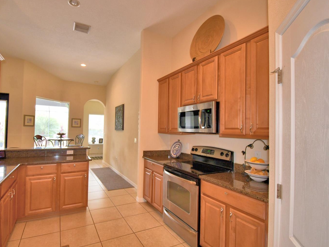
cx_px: 150
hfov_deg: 90.8
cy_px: 126
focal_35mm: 17
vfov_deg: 74.7
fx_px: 162
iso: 280
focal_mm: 10
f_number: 4.5
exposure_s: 1/30
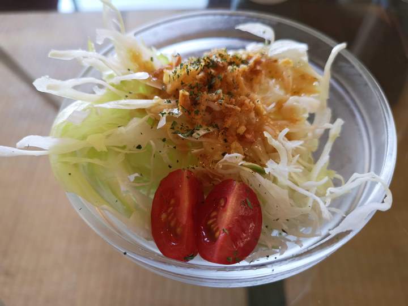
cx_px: 204
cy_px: 153
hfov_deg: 65.3
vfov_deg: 51.4
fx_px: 318
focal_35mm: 27
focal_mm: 3.95
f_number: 1.8
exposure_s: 1/60
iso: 64
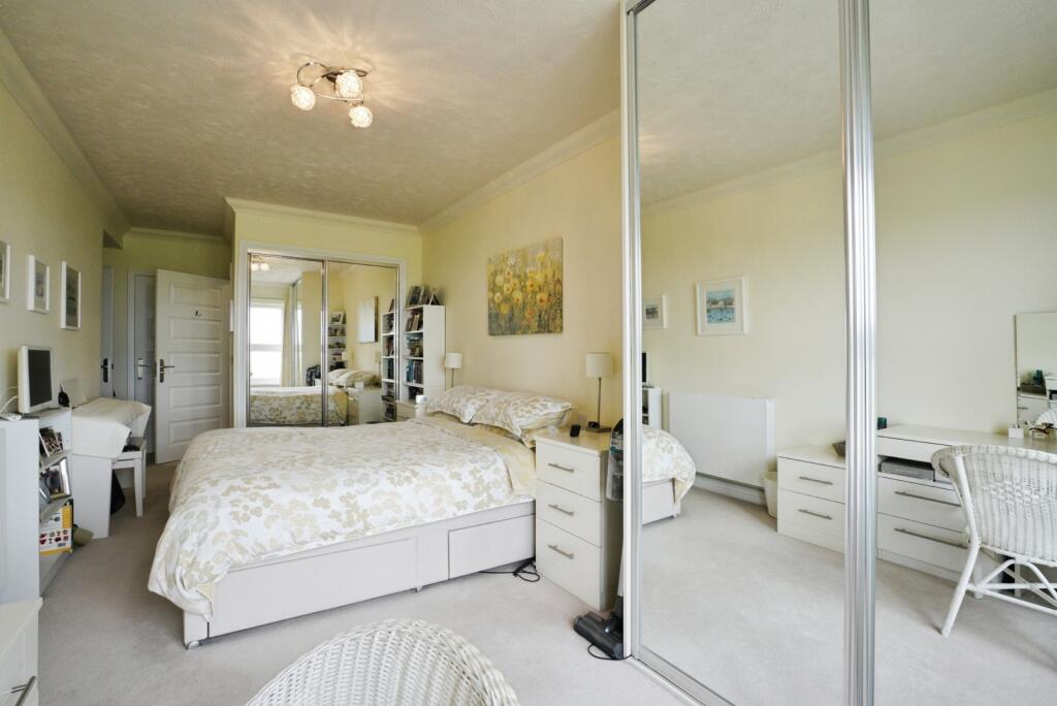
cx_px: 528
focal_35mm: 16
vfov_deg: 73.8
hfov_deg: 96.7
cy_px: 353
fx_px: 470
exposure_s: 1/125
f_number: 9
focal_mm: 16
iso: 2000
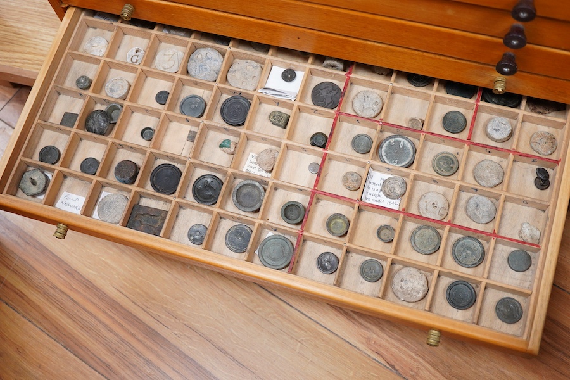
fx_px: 712
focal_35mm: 45
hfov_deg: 43.6
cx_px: 285
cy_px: 190
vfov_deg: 29.9
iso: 1600
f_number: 3.5
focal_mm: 30
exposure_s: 1/125
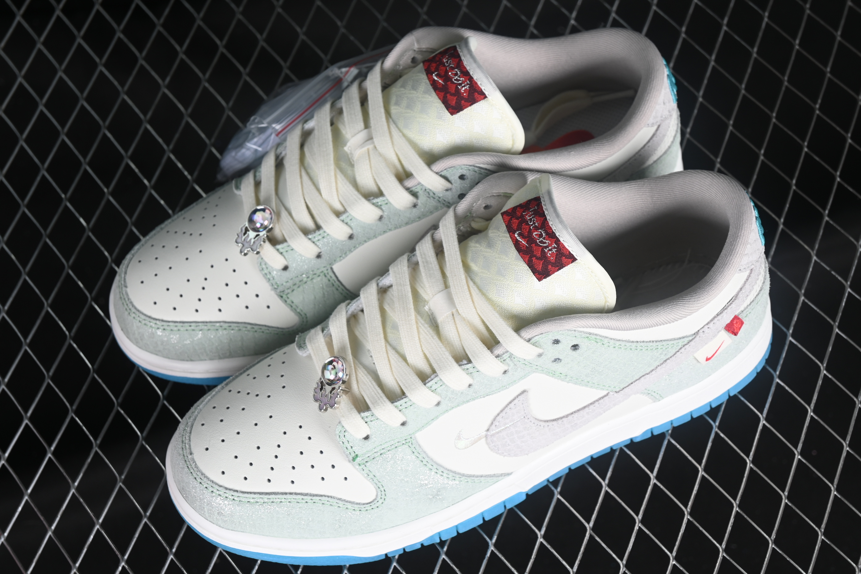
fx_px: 1794
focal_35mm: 75
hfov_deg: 27.0
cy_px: 287
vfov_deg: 18.2
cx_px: 430
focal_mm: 50
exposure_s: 1/80
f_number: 7.1
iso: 160
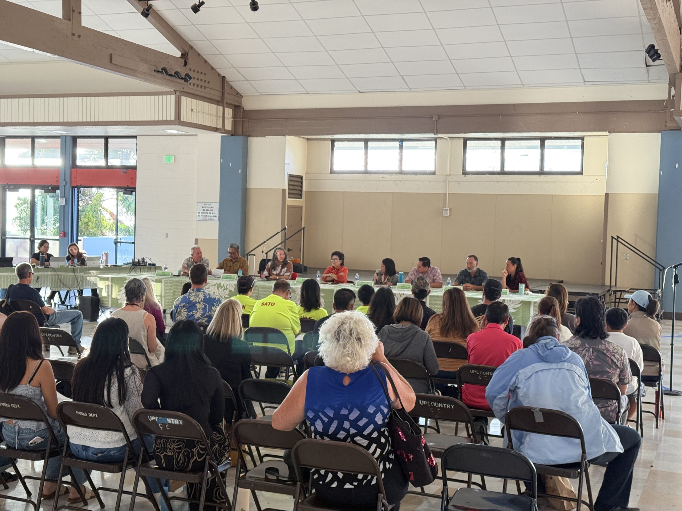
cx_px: 341
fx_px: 946
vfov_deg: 30.3
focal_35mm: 48
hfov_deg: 39.7
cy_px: 256
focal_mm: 6.76
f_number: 1.78
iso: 200
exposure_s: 1/120
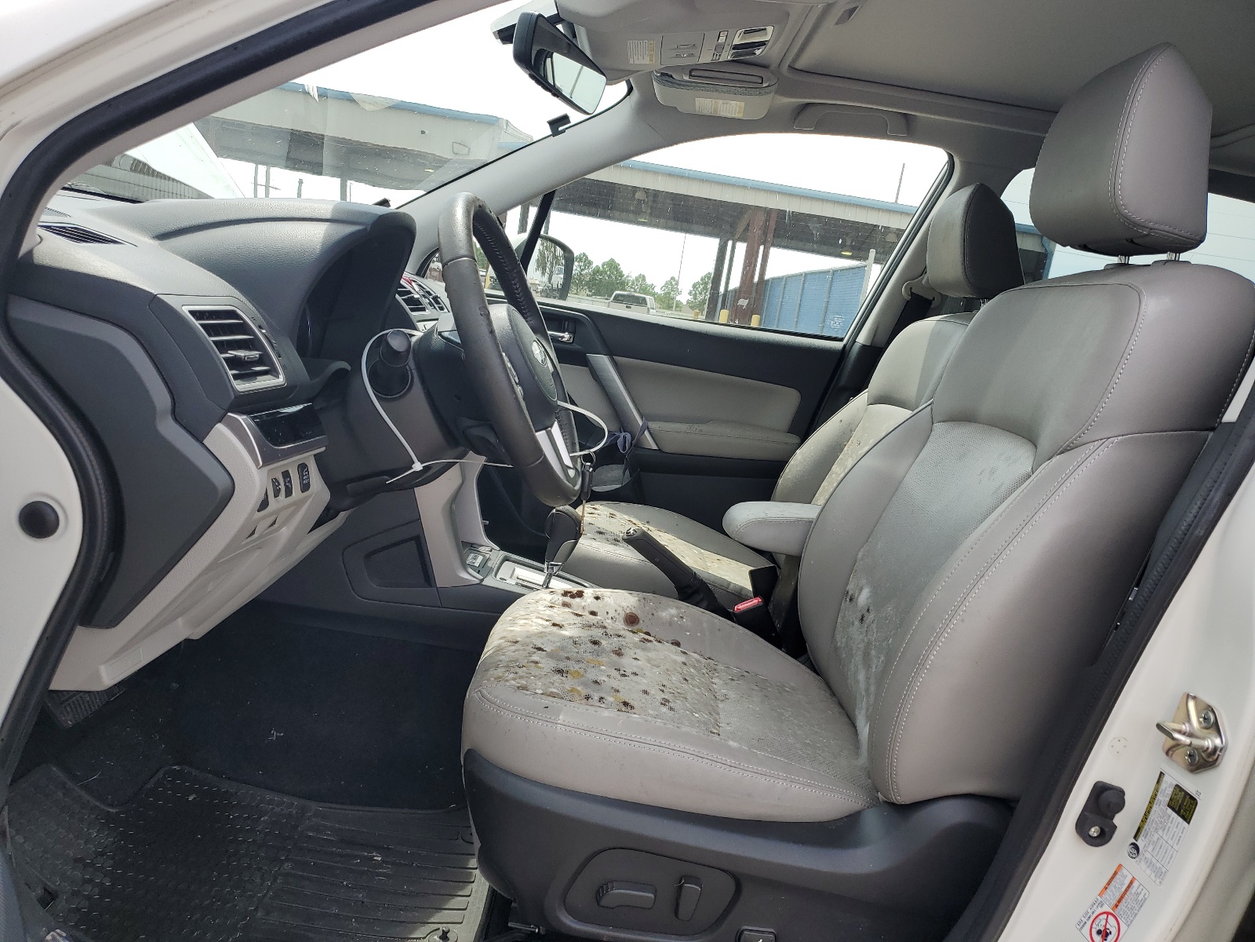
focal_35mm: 26
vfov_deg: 53.1
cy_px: 471
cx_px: 628
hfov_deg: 67.3
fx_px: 943
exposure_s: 1/1250
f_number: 1.5
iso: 50
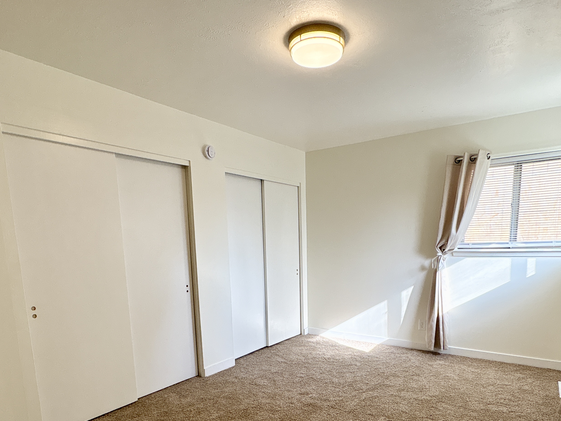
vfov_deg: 57.0
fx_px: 373
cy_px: 296
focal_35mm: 23
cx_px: 296
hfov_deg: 73.9
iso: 80
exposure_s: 1/137
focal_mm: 2.22
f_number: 2.2
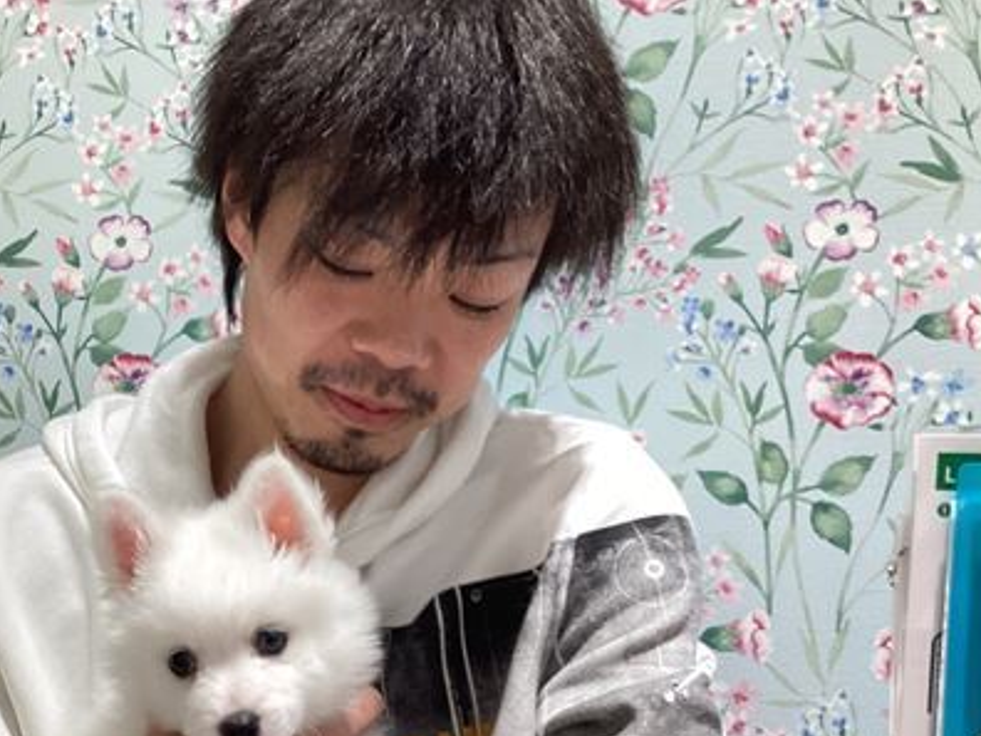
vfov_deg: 30.7
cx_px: 260
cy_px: 473
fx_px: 1332
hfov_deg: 39.5
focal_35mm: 47
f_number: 2.4
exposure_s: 1/50
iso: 80
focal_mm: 3.3
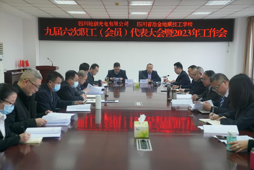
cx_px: 127
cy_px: 85
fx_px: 346
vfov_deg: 27.5
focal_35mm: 49
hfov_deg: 40.3
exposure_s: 1/160
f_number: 4
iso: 2500
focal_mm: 49
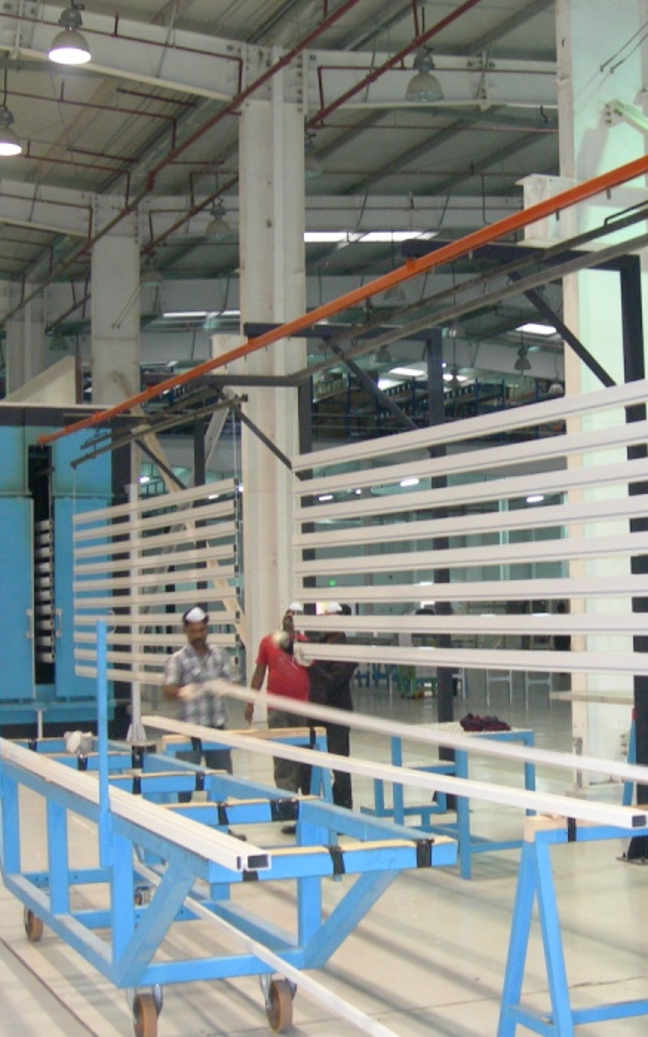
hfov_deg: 21.8
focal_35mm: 59
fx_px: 1667
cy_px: 565
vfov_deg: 34.5
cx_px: 491
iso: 200
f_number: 2.8
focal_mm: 7.8
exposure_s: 1/25.1
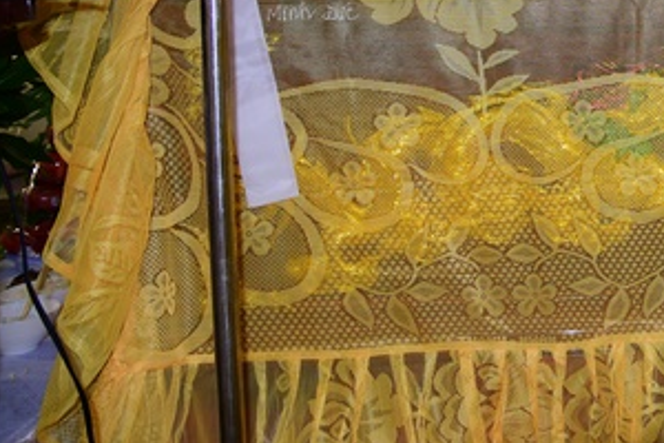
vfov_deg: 24.8
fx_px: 959
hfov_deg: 33.8
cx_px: 708
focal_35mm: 52
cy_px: 4
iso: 320
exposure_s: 1/60
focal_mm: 24
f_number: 4
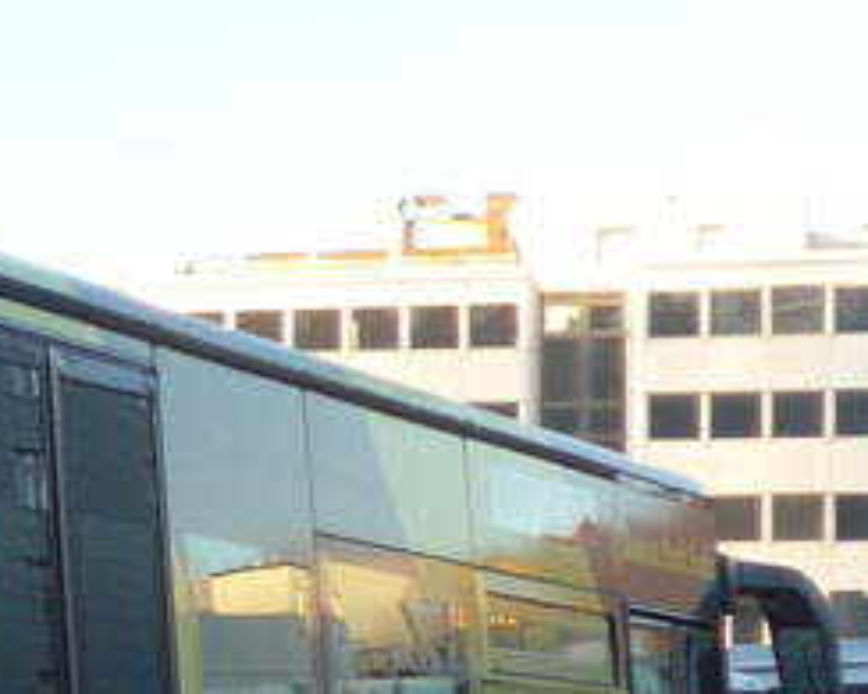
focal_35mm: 187
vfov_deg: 8.2
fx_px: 4802
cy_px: 687
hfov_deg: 9.4
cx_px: -1106
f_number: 2.8
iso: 80
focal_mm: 8
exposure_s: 1/250
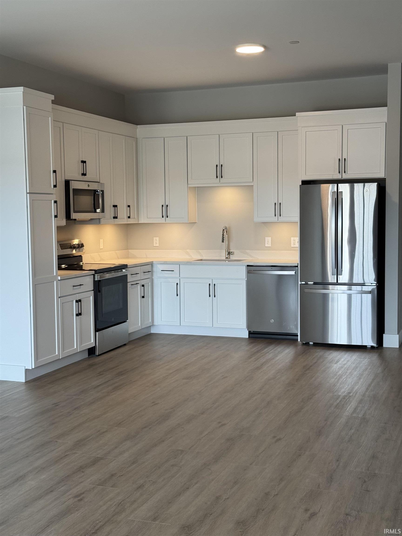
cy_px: 268
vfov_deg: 39.7
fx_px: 743
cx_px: 201
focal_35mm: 48
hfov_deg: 30.3
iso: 100
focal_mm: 6.76
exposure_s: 1/120
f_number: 1.78
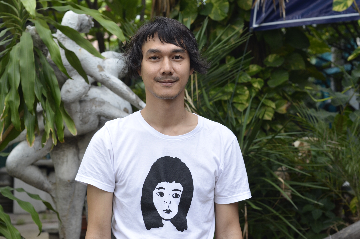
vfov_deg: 18.1
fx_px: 748
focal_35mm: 75
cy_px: 120
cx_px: 180
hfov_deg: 27.0
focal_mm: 50
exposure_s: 1/100
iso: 400
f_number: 5
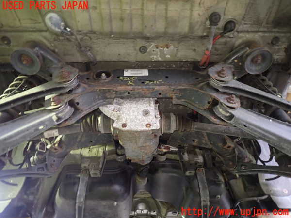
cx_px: 146
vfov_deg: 54.9
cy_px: 109
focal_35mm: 25
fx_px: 210
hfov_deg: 69.4
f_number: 2
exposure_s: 1/15
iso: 800
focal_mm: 4.5
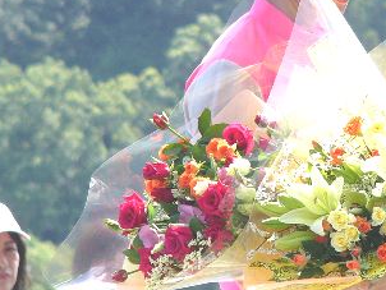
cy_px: 65
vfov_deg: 3.4
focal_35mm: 434
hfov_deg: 4.6
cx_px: 337
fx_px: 4843
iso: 50
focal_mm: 34.1
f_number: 4
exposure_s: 1/320
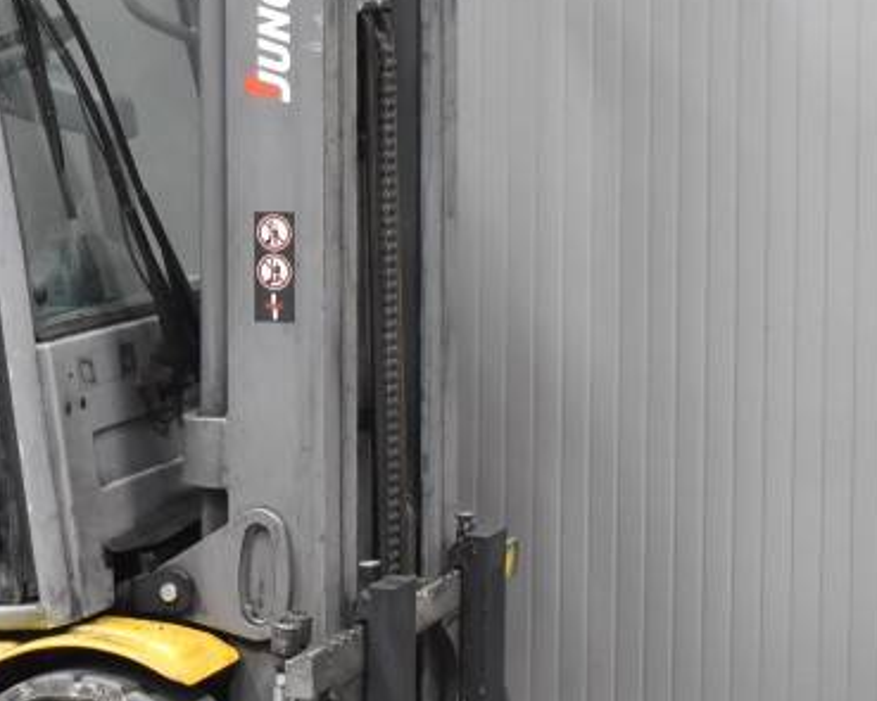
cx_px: -2
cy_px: 173
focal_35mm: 119
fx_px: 3088
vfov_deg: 12.9
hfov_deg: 15.9
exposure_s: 1/30
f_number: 5
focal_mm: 26
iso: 1600
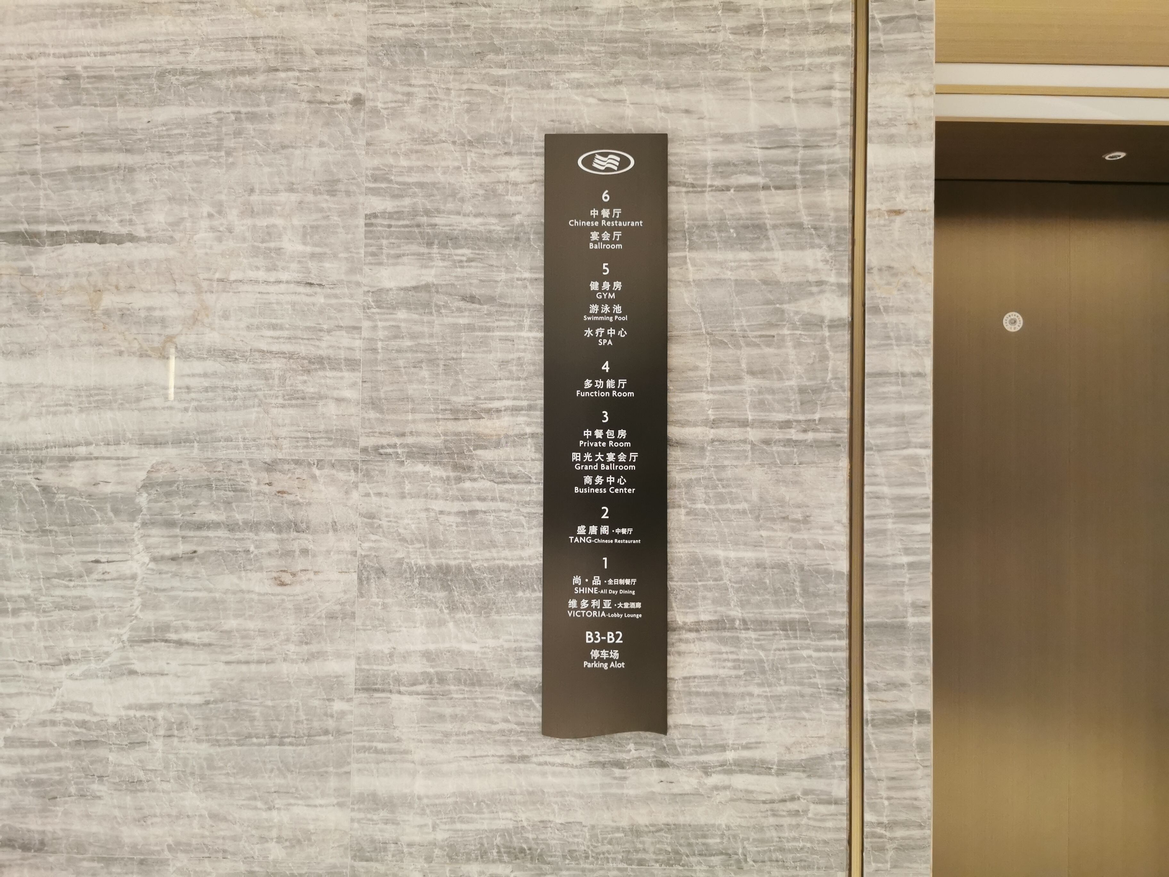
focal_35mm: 27
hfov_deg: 65.3
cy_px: 438
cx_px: 584
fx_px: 912
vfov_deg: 51.4
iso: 320
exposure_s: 1/50
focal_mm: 5.56
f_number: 1.6
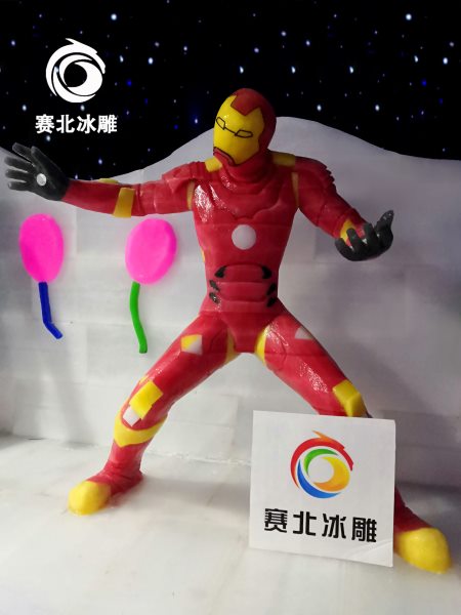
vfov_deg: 65.3
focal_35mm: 27
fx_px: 479
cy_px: 308
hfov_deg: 51.4
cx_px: 230
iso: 800
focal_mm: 3.95
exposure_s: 1/18
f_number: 1.8
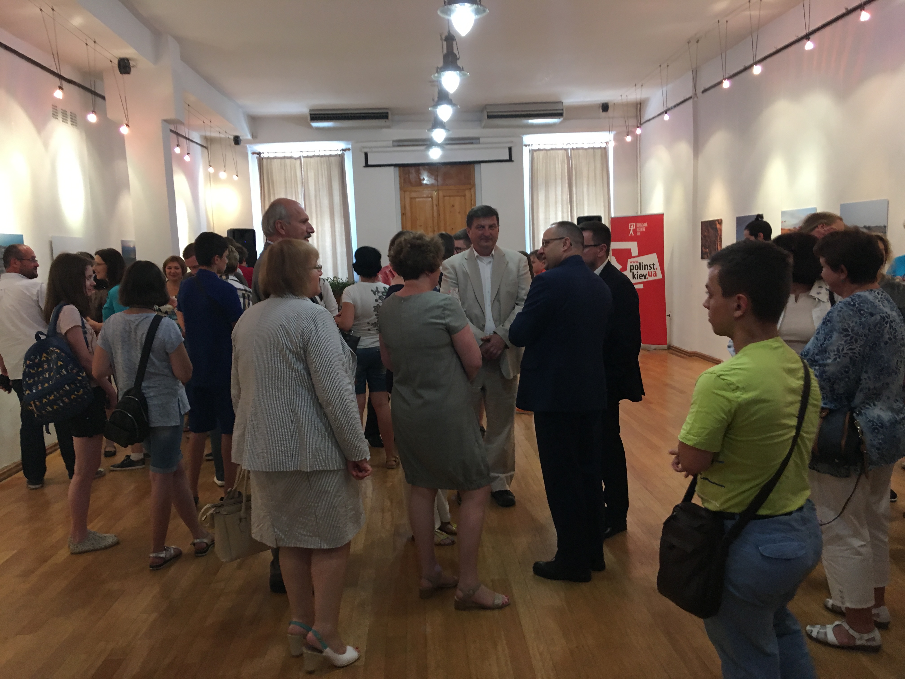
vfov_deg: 48.2
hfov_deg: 61.7
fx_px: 758
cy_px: 340
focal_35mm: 29
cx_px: 452
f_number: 2.2
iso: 125
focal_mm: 4.15
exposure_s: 1/33
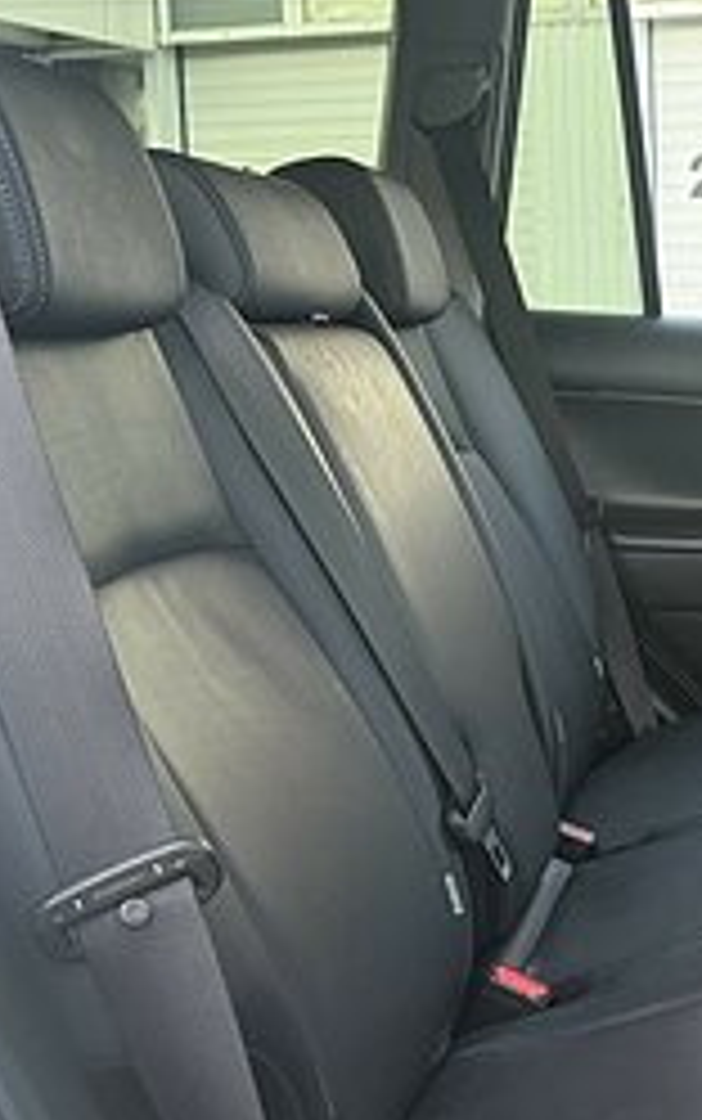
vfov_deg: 36.2
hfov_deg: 21.2
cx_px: 886
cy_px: 623
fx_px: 1711
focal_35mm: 56
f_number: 1.78
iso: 500
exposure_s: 1/60
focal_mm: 6.76
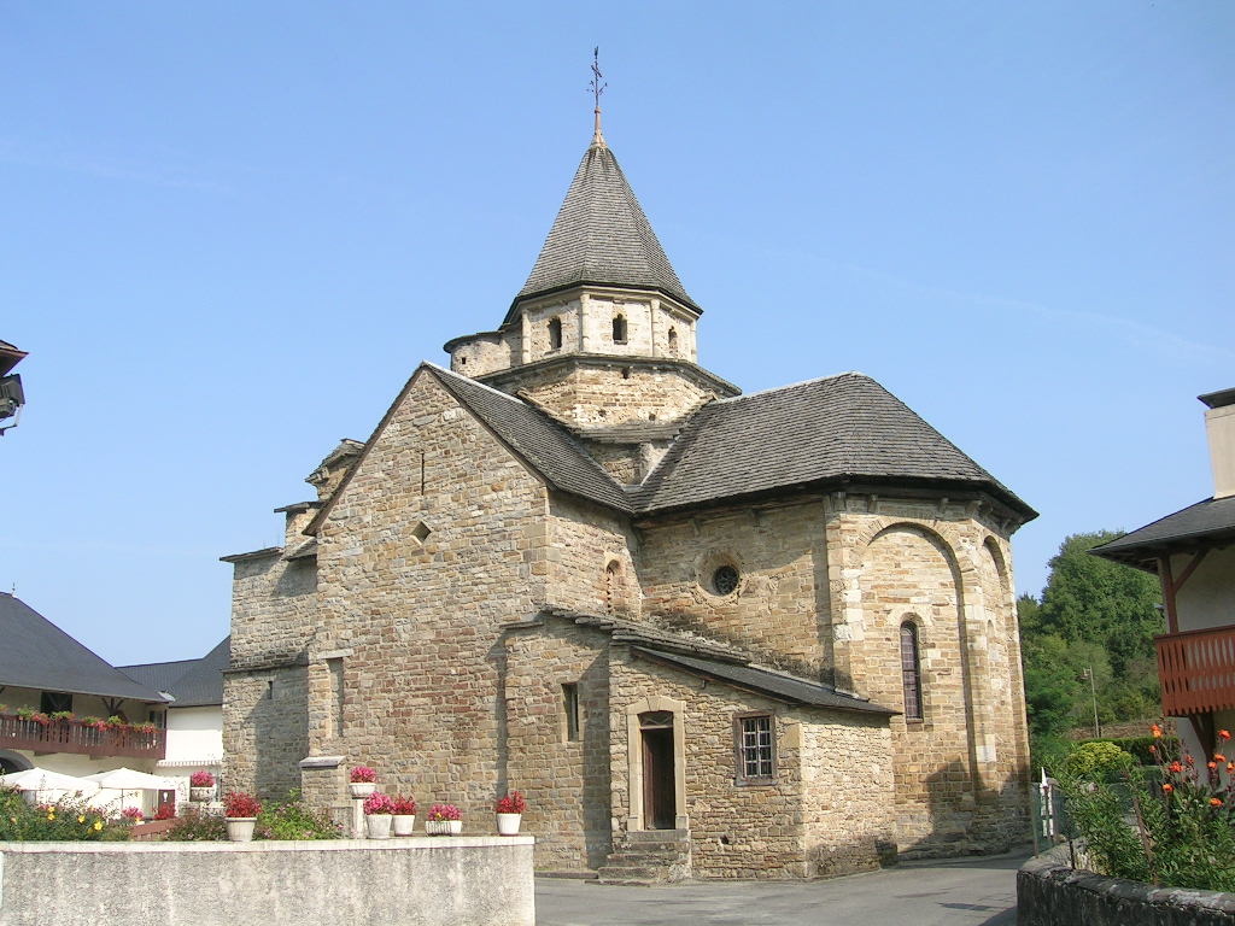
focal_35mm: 35
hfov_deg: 52.6
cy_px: 463
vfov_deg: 40.7
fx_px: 1249
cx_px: 618
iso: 50
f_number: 4.8
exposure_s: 1/308
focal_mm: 5.4
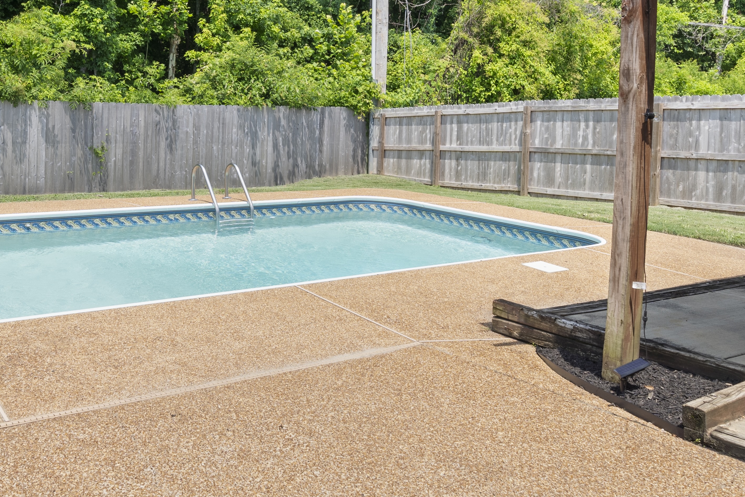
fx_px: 703
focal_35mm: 34
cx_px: 217
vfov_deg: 37.4
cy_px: 94
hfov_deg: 54.0
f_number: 9
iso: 200
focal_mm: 16
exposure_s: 1/30
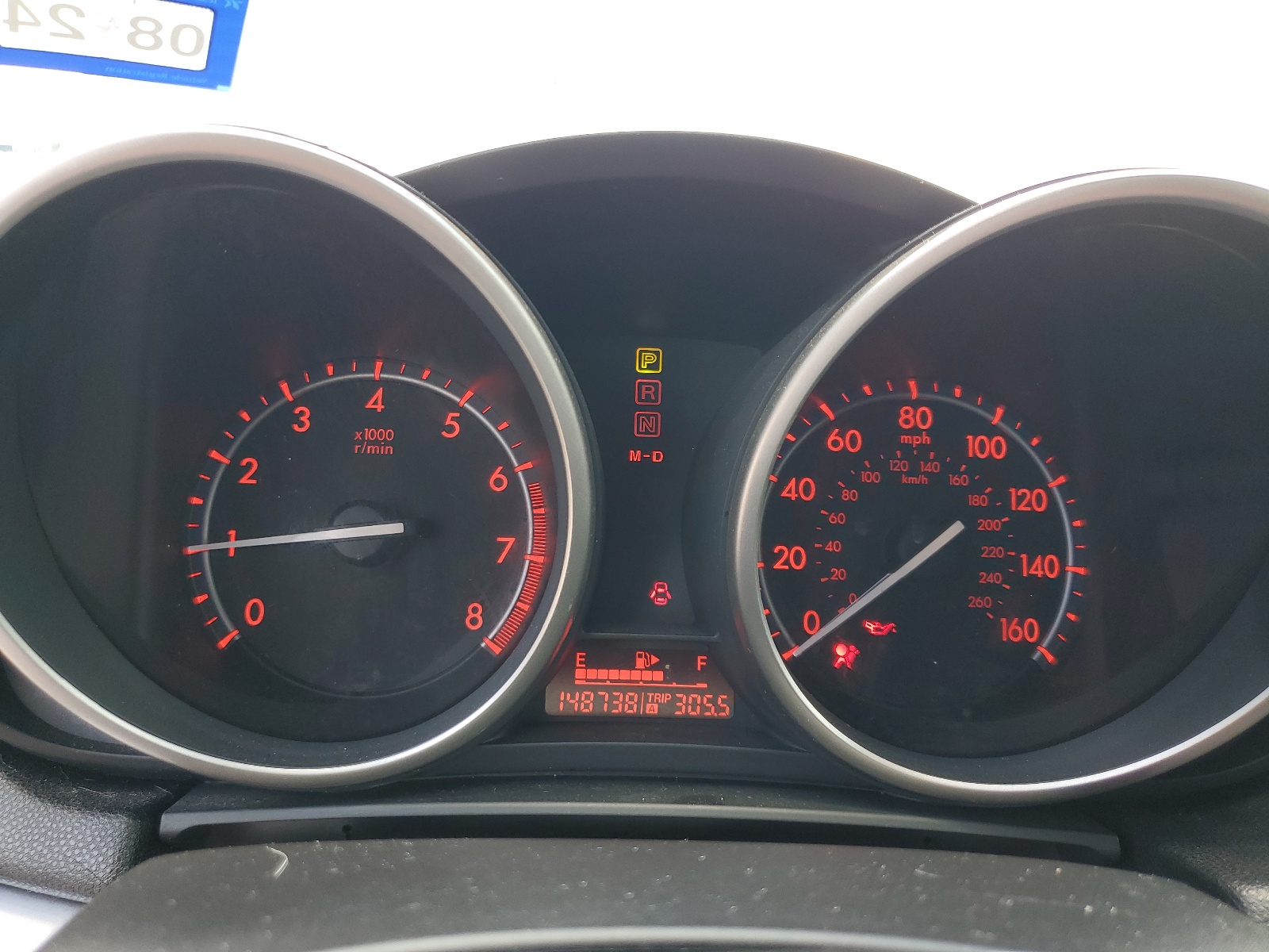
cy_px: 476
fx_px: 953
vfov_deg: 53.1
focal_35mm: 26
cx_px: 634
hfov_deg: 67.3
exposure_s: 1/120
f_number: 1.5
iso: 54
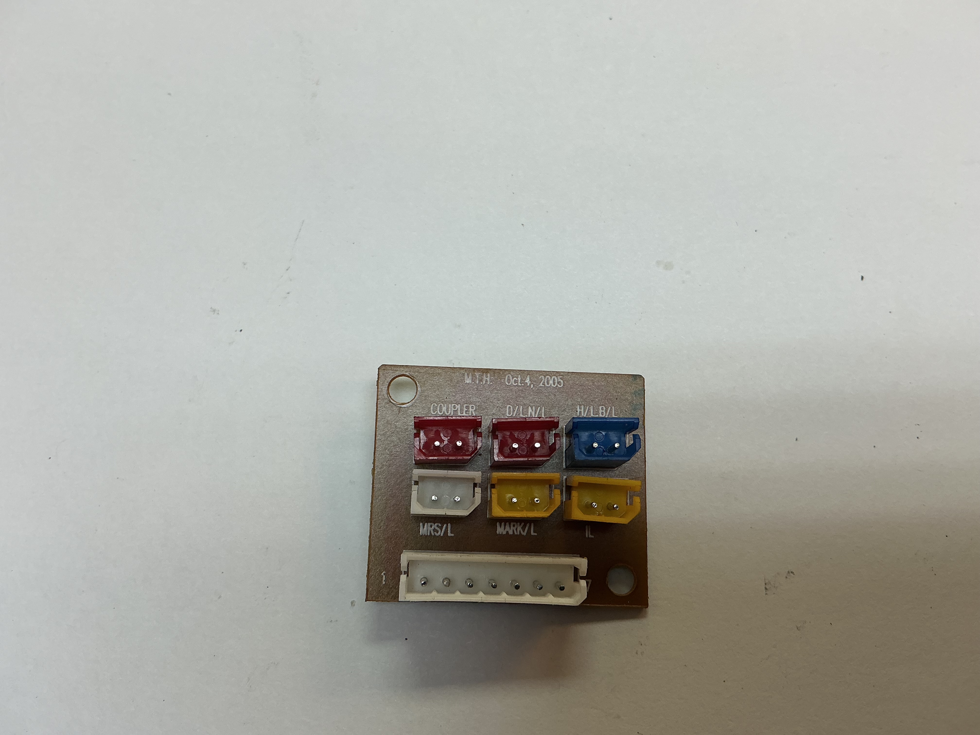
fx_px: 821
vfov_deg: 48.2
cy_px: 368
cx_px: 490
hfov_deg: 61.7
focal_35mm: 29
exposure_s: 1/120
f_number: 1.8
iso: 32
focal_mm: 3
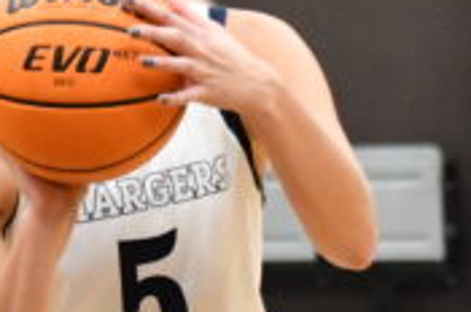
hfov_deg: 3.1
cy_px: 155
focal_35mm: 664
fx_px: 8671
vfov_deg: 2.1
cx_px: 129
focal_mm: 90
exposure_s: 1/500
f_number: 5.3
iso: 8000
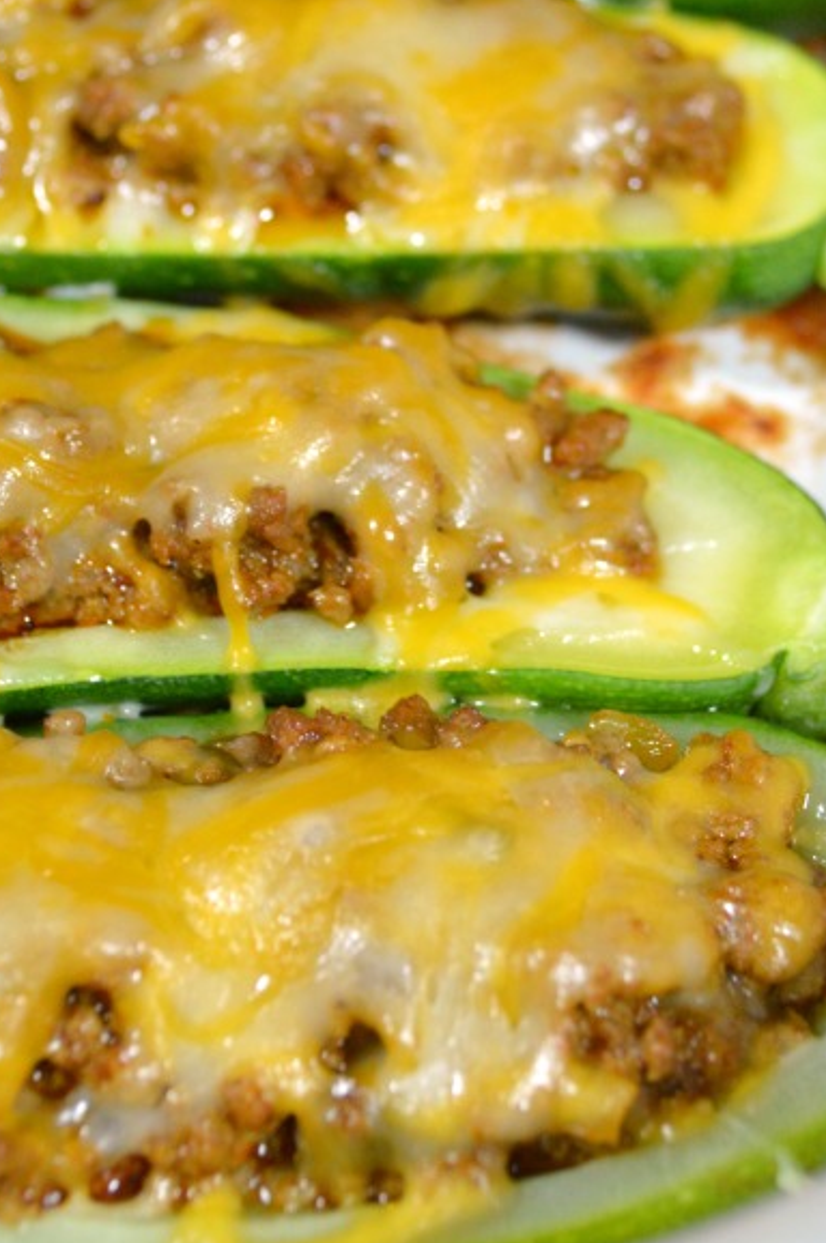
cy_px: 367
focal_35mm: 82
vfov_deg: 24.6
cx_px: 447
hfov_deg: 16.6
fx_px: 2829
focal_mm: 30
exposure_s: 1/60
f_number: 4.5
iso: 800
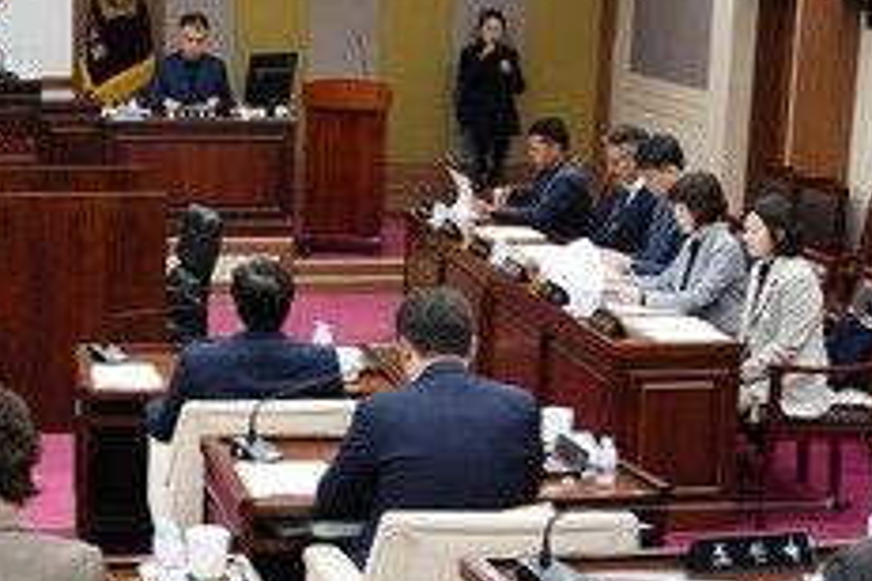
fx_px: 2010
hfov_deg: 23.1
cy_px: 302
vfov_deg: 16.5
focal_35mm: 83
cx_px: -64
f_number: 4
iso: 1600
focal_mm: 32
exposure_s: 1/125
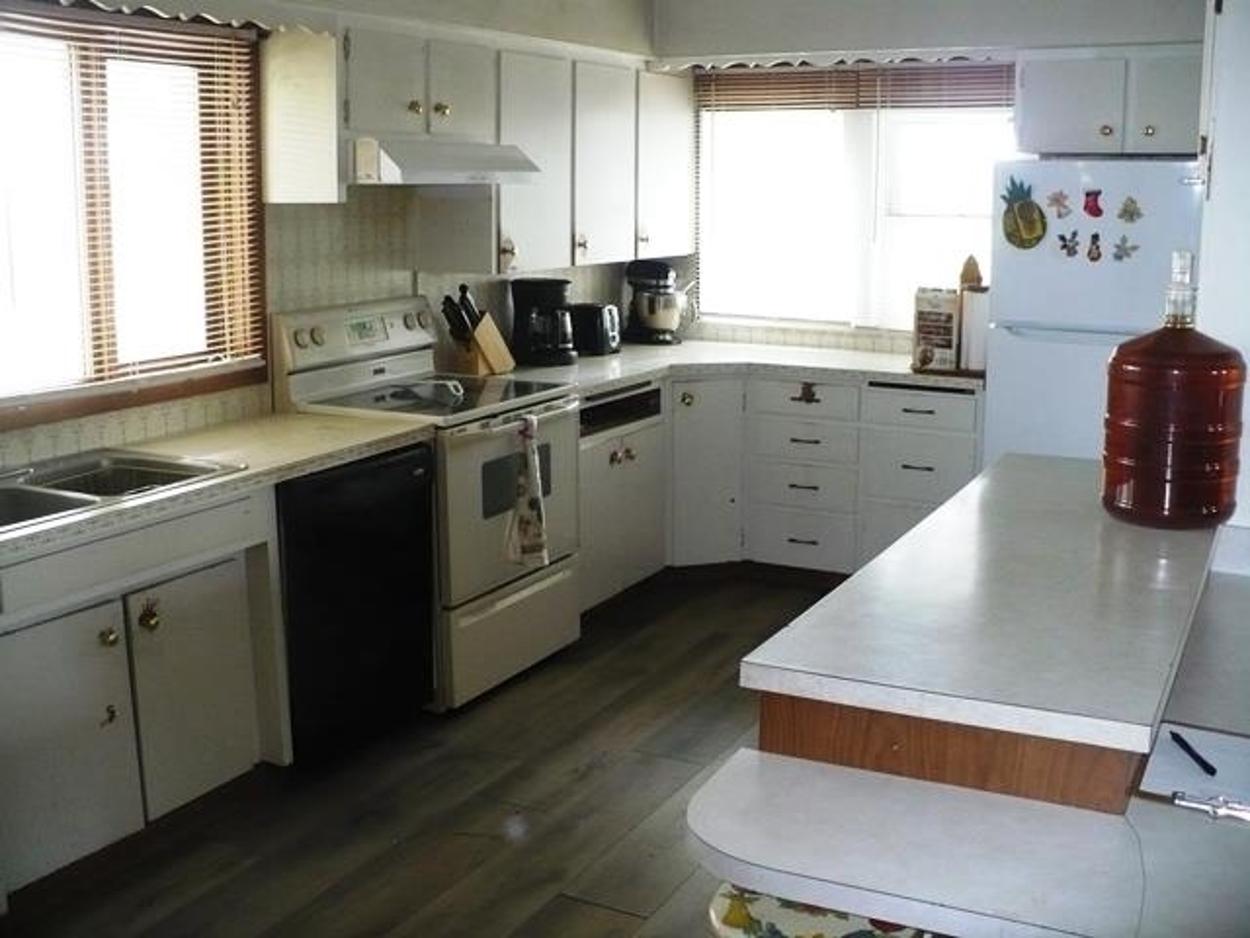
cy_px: 469
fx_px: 1336
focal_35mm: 37
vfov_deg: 38.7
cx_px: 625
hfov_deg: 50.1
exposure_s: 1/30
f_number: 2.8
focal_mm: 6.1
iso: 320
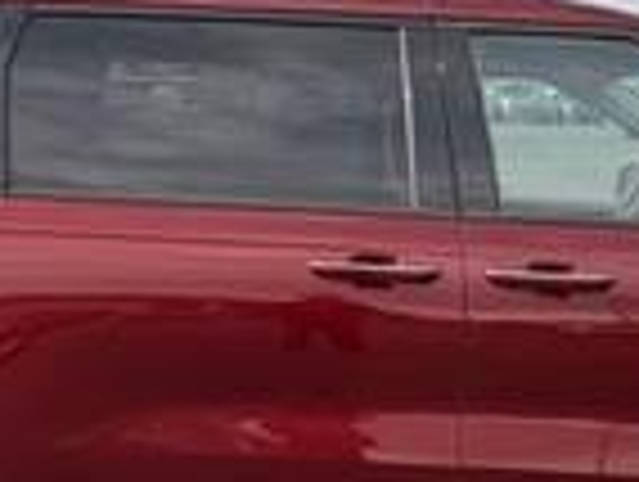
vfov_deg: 17.4
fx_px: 1572
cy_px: 302
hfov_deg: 22.9
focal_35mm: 85
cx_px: 396
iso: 80
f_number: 1.78
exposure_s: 1/2299
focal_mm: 6.76
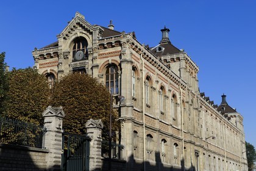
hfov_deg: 38.2
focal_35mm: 52
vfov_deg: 26.0
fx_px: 370
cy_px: 86
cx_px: 128
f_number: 13
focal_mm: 52
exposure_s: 1/200
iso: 200
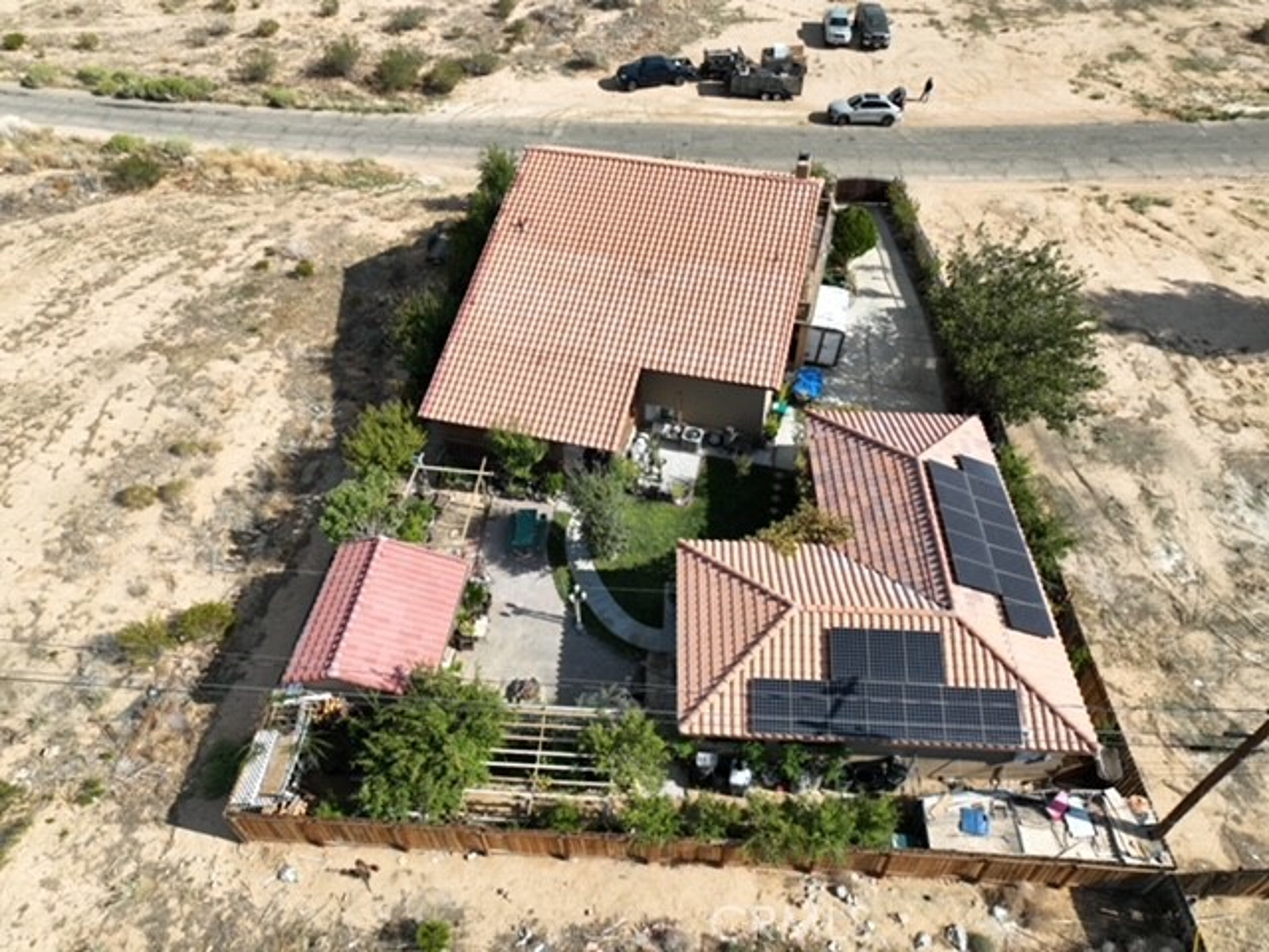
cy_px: 476
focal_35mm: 24
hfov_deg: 71.6
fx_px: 880
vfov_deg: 56.8
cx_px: 634
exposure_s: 1/1250
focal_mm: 12.29
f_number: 2.8
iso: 100
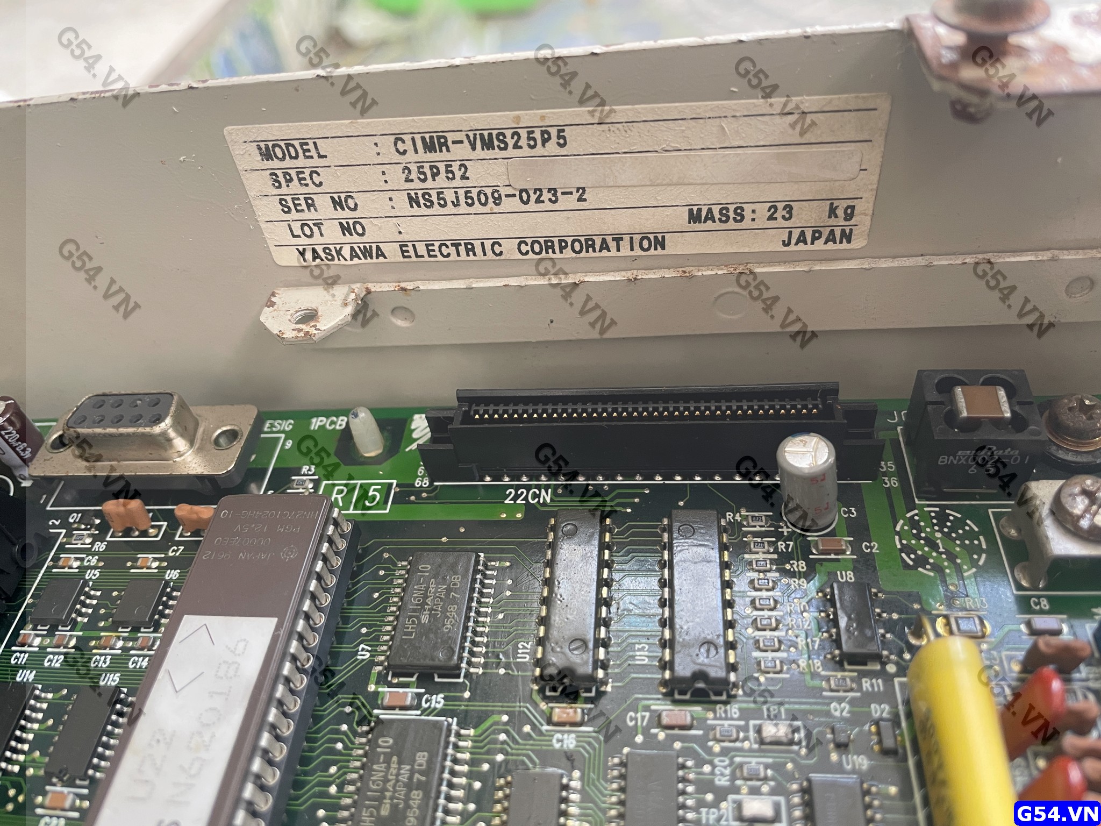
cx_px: 550
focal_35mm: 26
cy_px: 413
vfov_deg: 53.1
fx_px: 827
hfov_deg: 67.3
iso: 160
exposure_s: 1/60
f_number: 1.6
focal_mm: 4.2
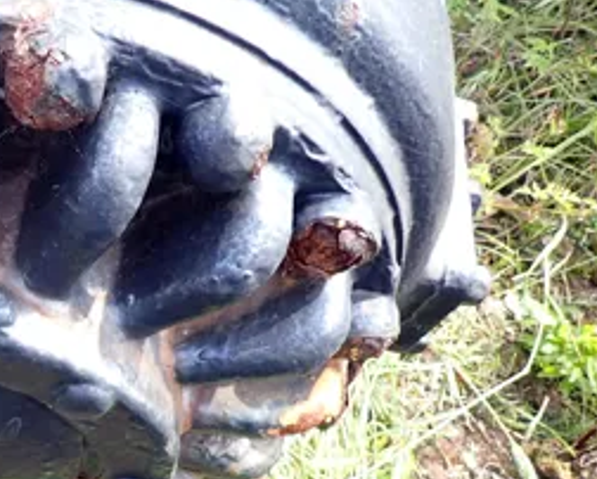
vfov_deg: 25.4
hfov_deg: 28.0
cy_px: 288
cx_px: -97
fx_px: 1061
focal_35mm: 60
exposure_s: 1/200
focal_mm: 4.5
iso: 100
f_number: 2
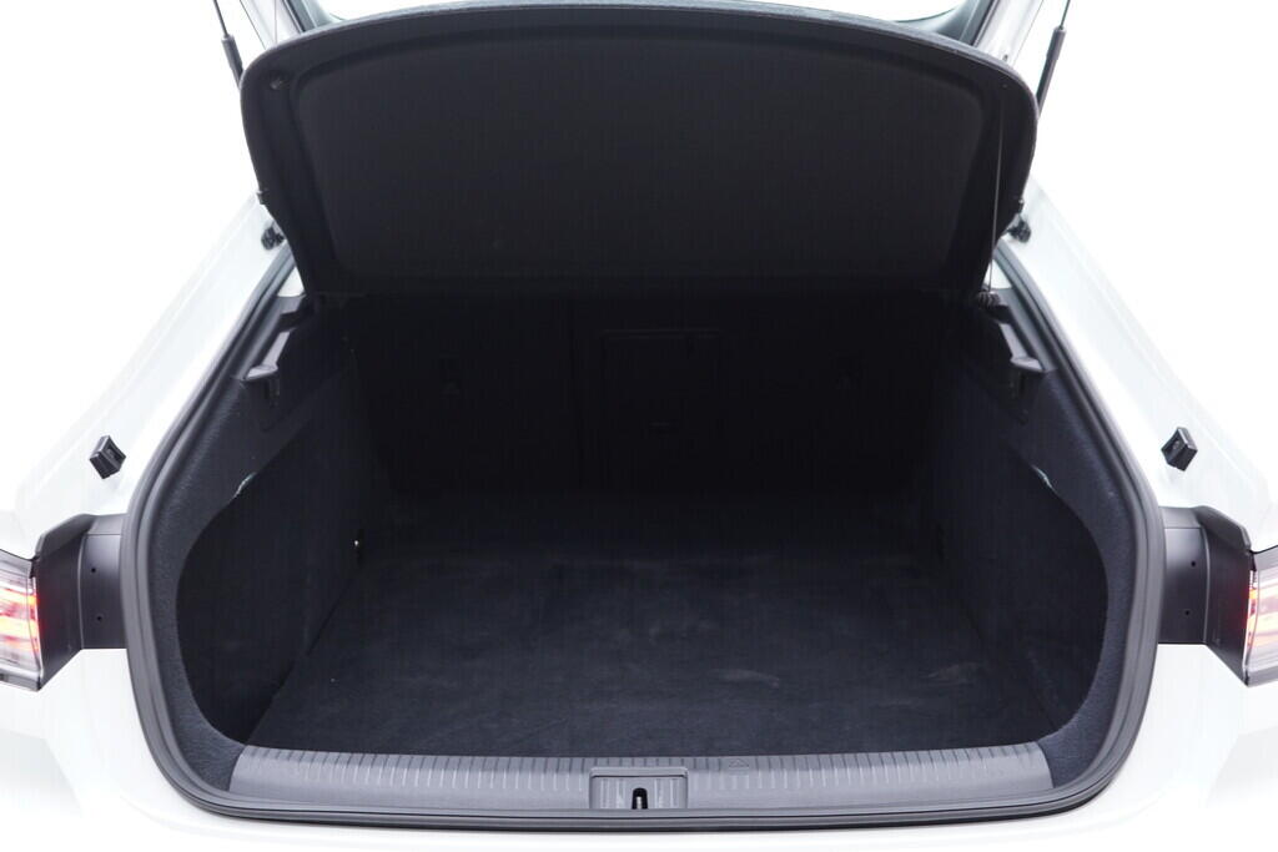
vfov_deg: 36.9
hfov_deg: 53.1
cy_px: 426
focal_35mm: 36
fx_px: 1278
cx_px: 639
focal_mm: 24
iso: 250
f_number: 2.8
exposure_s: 1/40
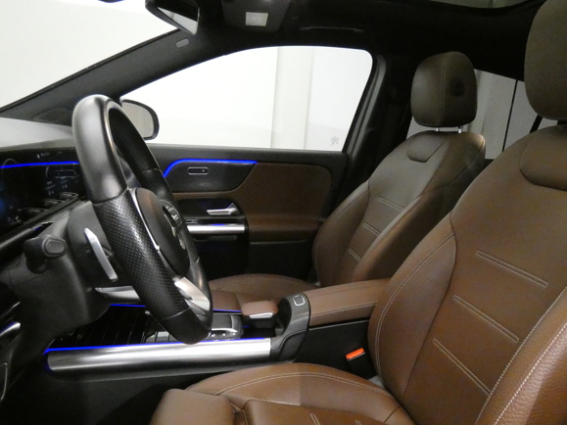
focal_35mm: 29
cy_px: 280
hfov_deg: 61.3
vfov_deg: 47.5
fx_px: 475
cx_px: 330
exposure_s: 1/30
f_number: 2.9
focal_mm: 3.8
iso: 1600
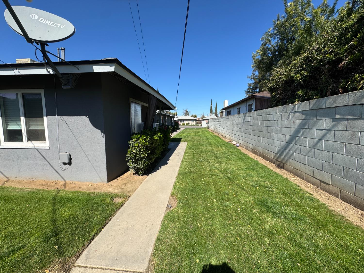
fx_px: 147
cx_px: 182
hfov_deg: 102.1
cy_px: 136
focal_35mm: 14
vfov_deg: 85.7
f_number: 2.2
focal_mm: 2.22
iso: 50
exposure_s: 1/1748
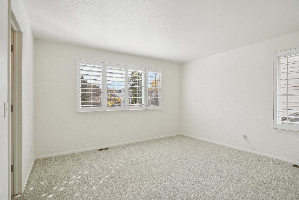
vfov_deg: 72.0
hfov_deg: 95.0
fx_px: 137
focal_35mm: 16
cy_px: 100
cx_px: 150
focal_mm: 11
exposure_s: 1/45
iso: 100
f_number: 8
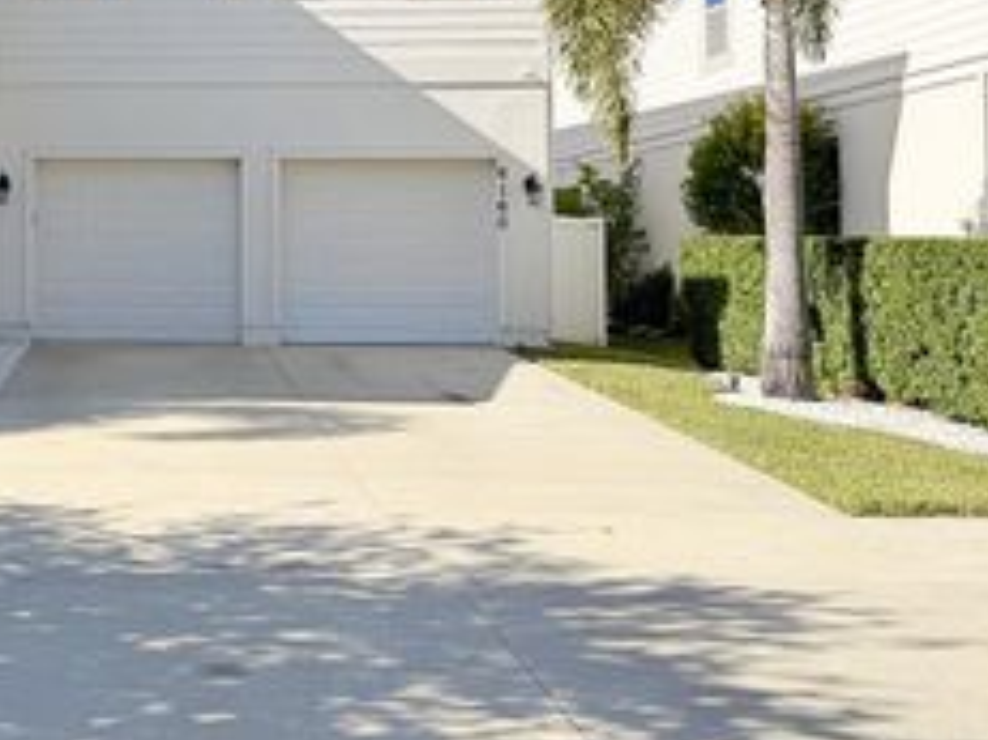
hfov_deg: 34.1
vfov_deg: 27.6
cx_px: 38
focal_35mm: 52
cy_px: 190
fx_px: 1483
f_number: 1.78
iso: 80
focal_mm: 6.76
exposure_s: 1/4310
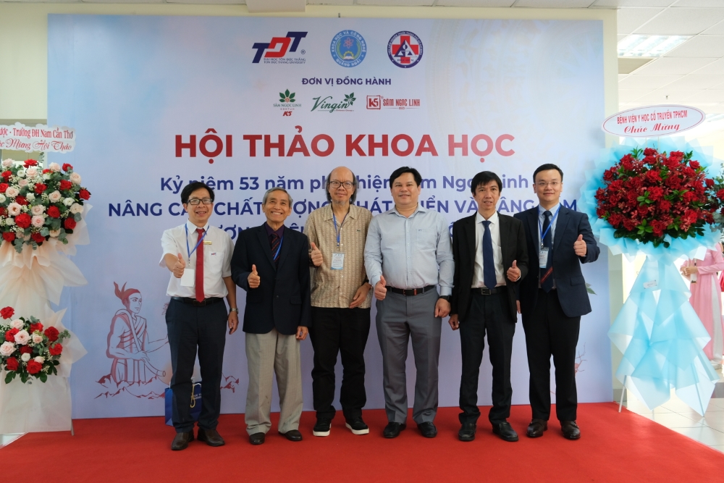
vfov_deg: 41.1
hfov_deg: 58.7
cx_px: 362
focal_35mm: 32
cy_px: 242
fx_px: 644
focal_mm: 21.4
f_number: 4
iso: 1250
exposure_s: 1/100
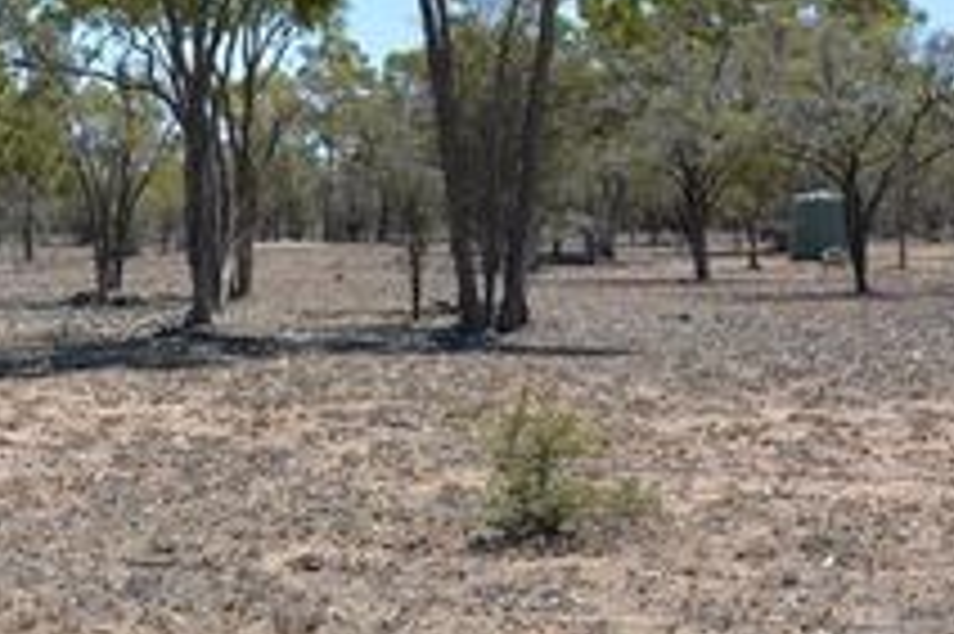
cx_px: 32
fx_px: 2463
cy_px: 227
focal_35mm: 93
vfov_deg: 14.7
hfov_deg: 21.3
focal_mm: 28
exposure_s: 1/250
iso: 100
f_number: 8
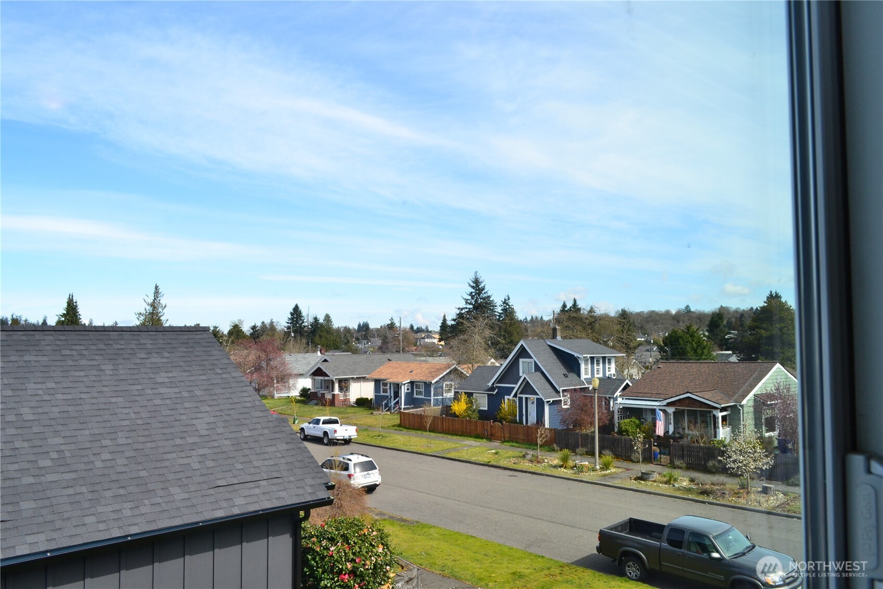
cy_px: 294
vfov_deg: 47.9
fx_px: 662
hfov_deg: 67.4
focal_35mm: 27
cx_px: 442
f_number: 10
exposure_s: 1/200
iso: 400
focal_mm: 18
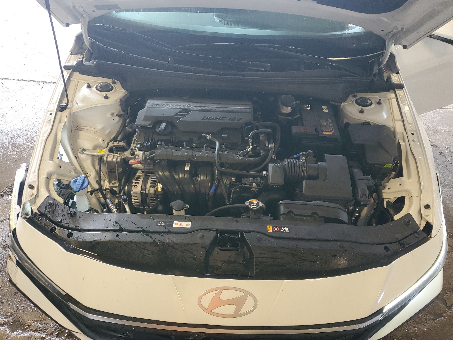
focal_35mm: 26
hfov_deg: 67.3
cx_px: 226
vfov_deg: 53.1
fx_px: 340
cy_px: 170
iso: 171
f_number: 1.5
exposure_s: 1/60.2
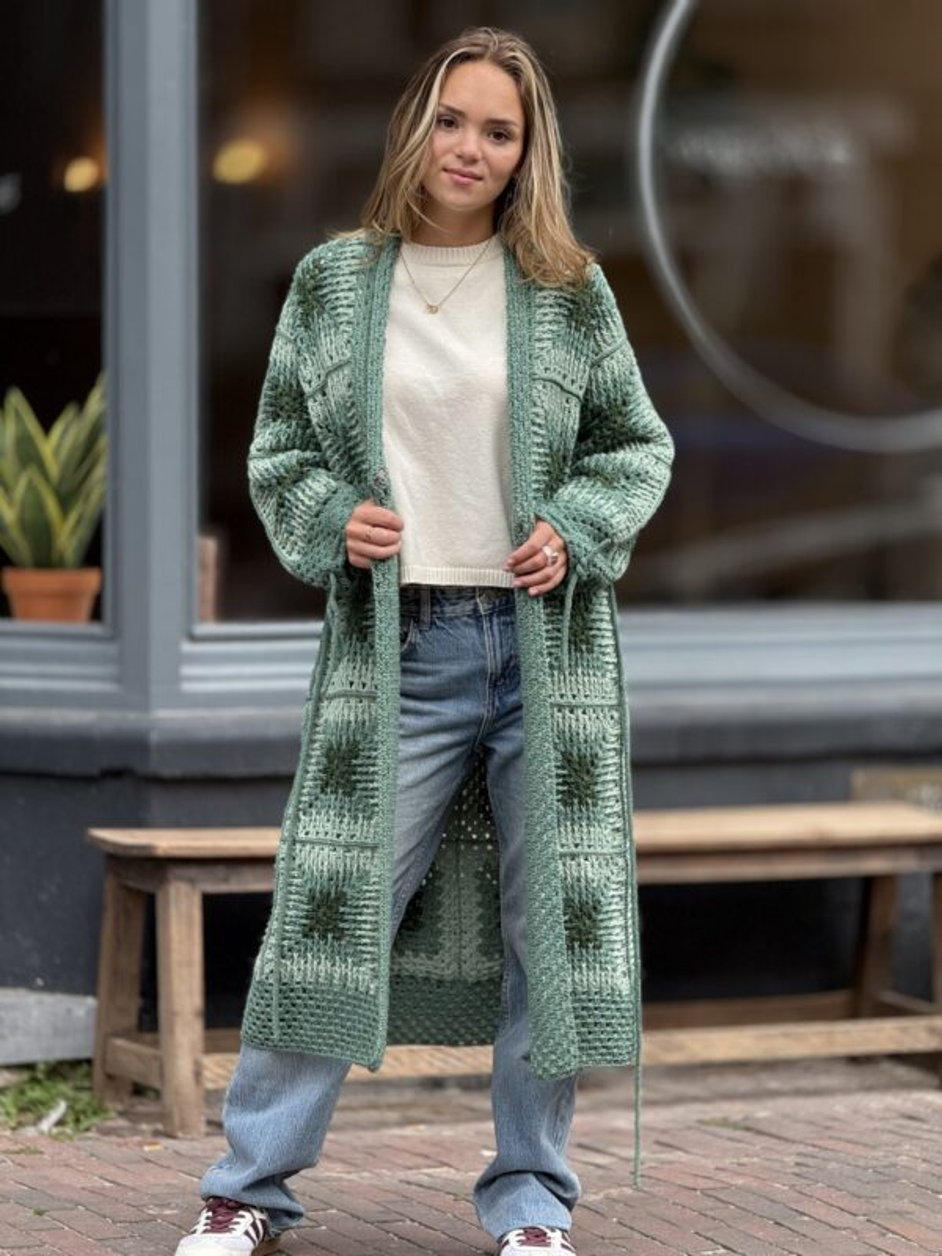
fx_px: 4354
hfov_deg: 12.3
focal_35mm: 120
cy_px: 628
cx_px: 471
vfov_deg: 16.4
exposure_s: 1/267
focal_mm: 15.66
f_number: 2.8
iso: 50
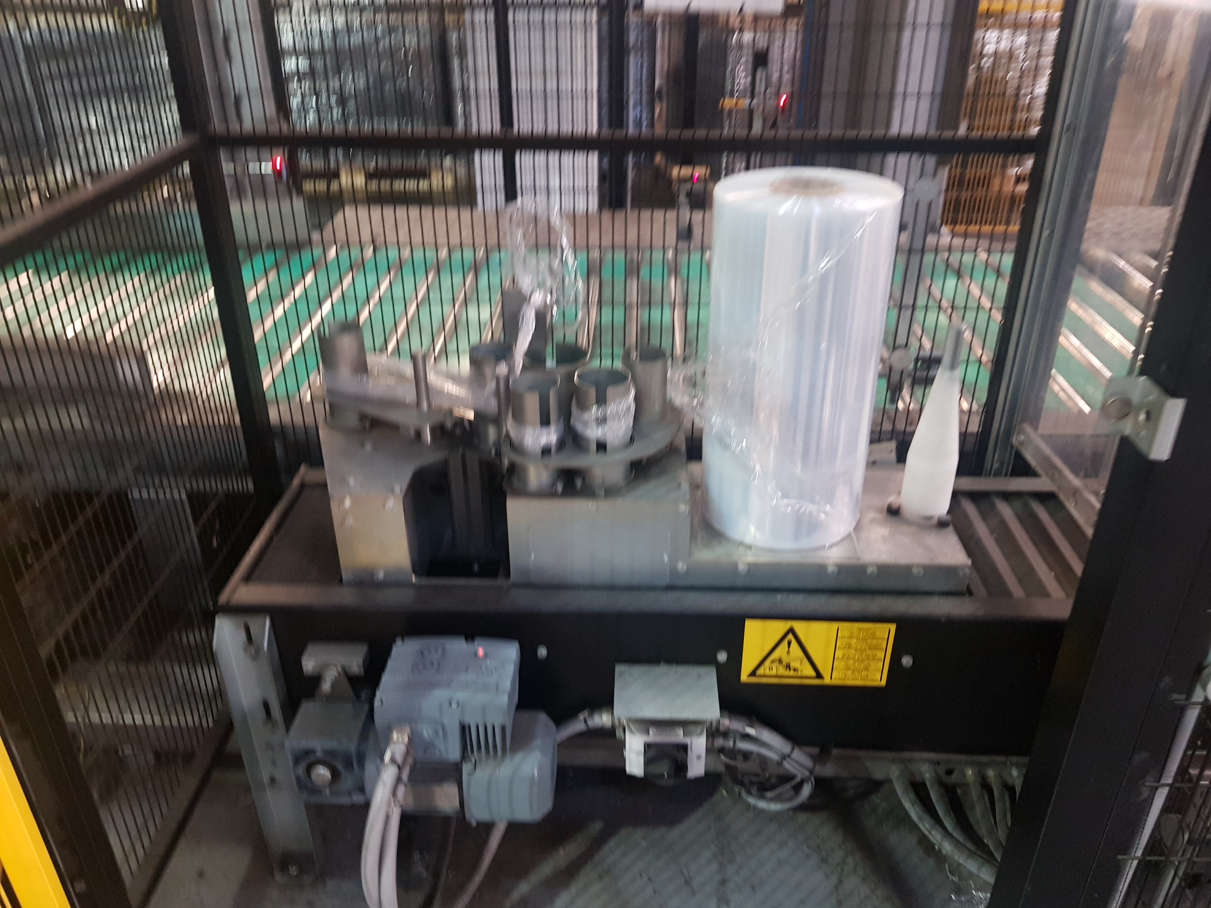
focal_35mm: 26
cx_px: 606
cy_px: 454
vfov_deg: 53.1
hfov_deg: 67.3
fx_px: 910
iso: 250
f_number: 1.7
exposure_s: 1/10
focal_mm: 4.3
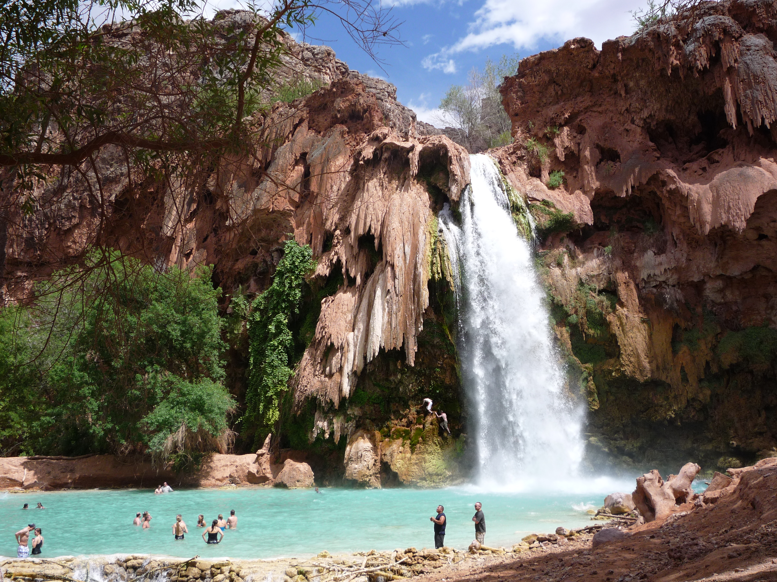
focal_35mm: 33
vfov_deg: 42.9
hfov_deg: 55.4
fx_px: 741
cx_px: 388
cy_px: 291
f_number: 5
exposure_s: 1/500
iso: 100
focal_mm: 5.8
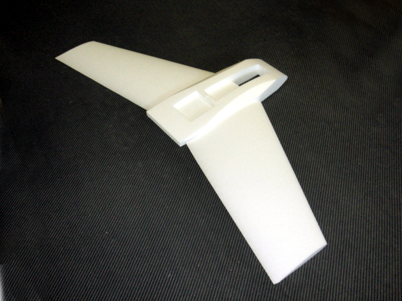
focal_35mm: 38
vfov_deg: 37.7
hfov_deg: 49.0
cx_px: 201
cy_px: 150
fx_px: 441
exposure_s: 1/40
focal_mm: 6.66
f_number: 3.9
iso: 400
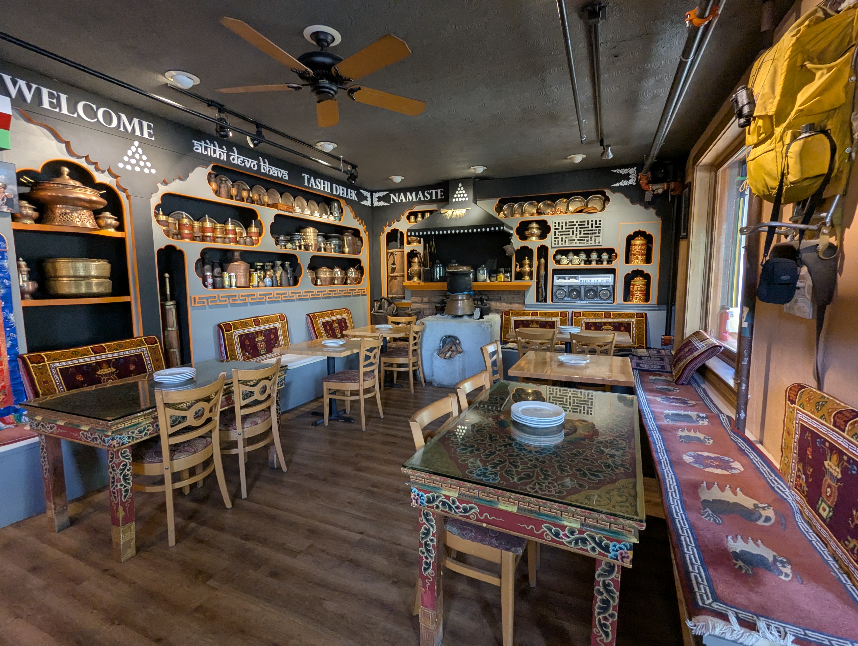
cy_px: 323
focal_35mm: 16
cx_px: 429
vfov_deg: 78.2
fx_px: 397
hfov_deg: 94.4
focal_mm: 2.35
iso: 277
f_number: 2.2
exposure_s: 1/40
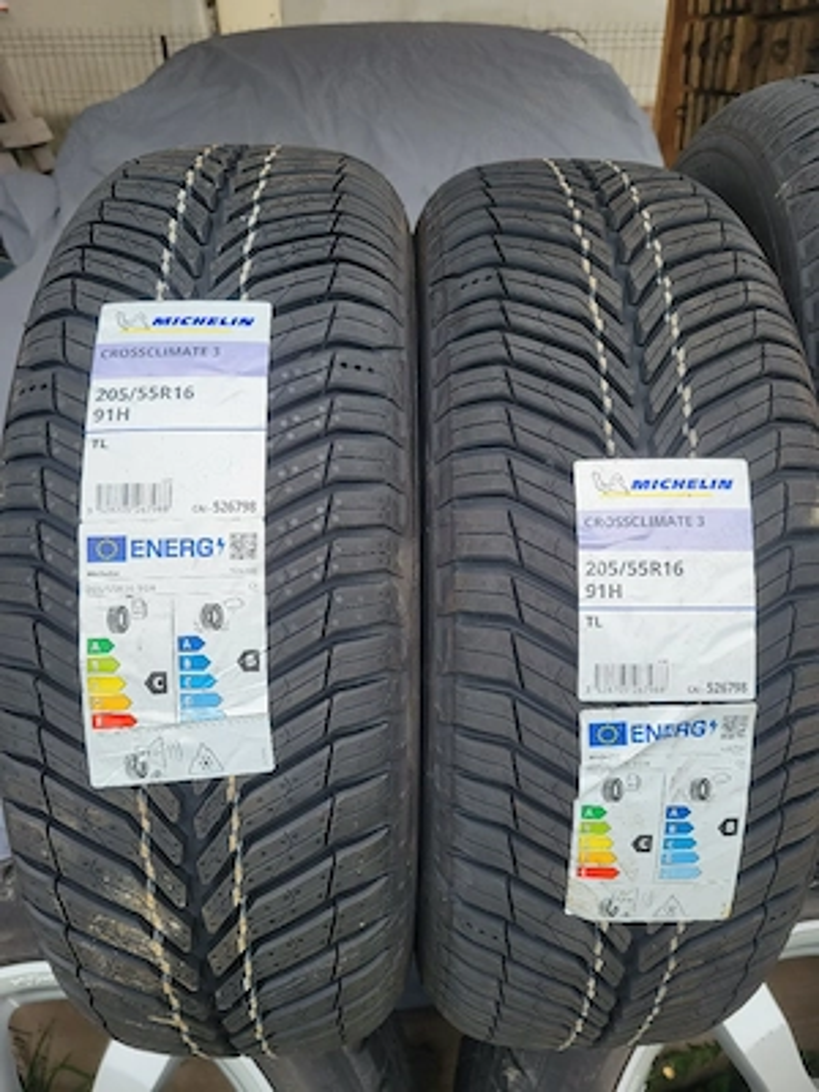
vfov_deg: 67.3
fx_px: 820
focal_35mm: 26
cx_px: 410
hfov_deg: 53.1
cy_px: 546
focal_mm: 5.4
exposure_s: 1/588
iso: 40
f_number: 1.8
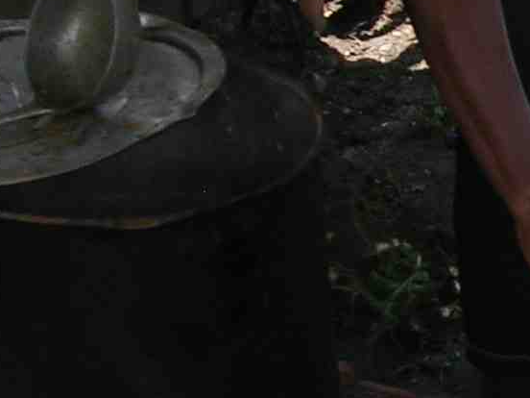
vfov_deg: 10.5
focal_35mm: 141
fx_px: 2159
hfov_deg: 13.2
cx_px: 815
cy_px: 77
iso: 50
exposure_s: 1/318
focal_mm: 5.8
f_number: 2.8
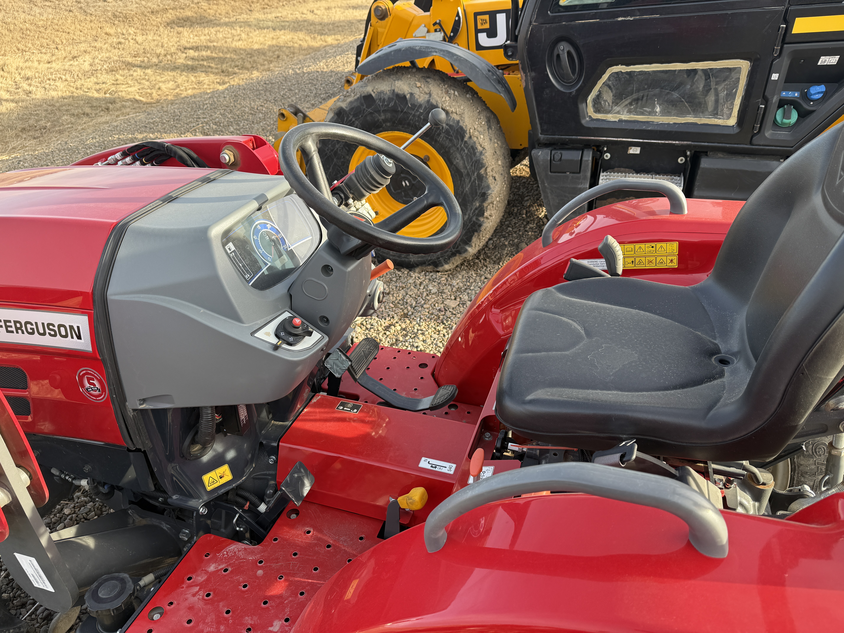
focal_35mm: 24
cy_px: 316
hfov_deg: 71.6
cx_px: 422
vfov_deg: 56.8
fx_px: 585
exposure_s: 1/521
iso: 80
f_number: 1.78
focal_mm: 6.76
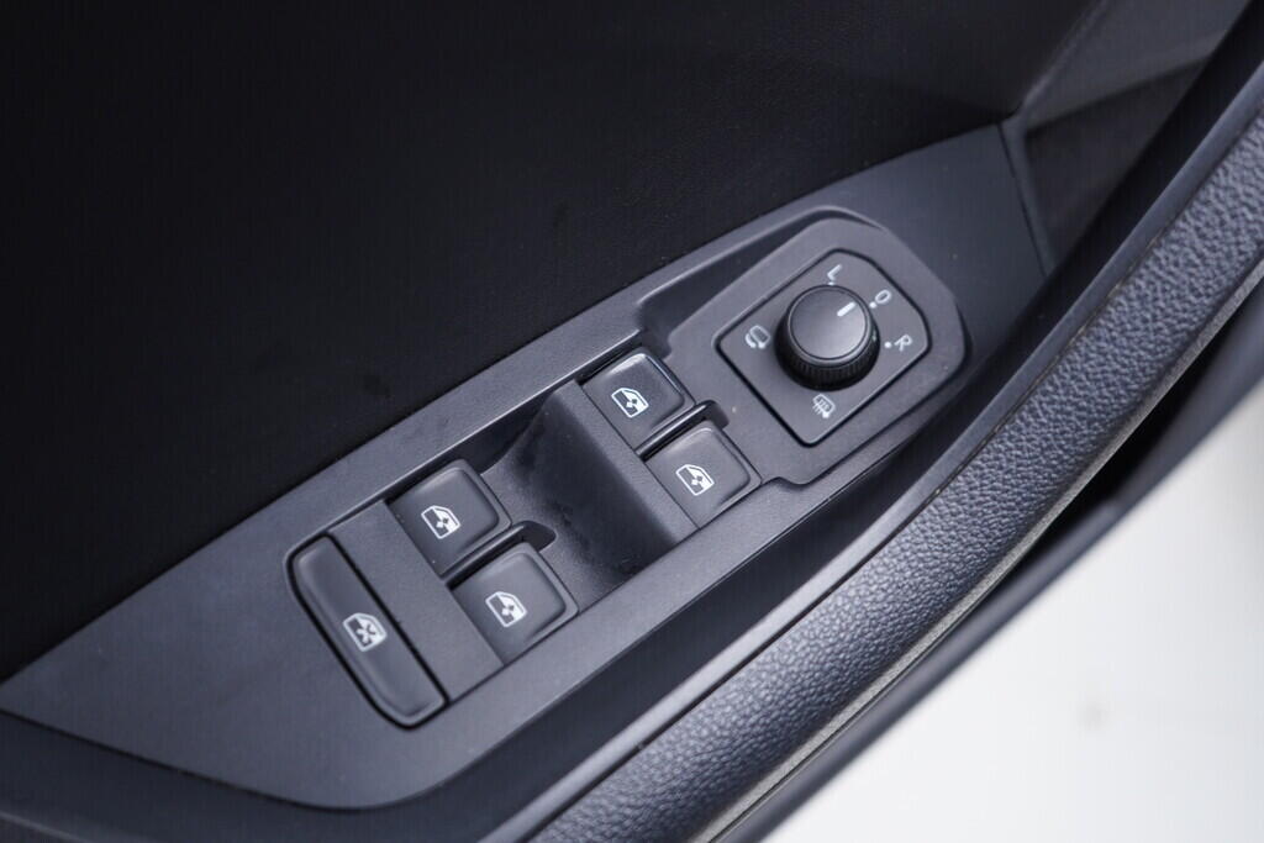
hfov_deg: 53.1
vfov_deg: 36.9
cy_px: 422
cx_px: 632
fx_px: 1264
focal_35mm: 36
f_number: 2.8
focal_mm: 24
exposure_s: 1/40
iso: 400
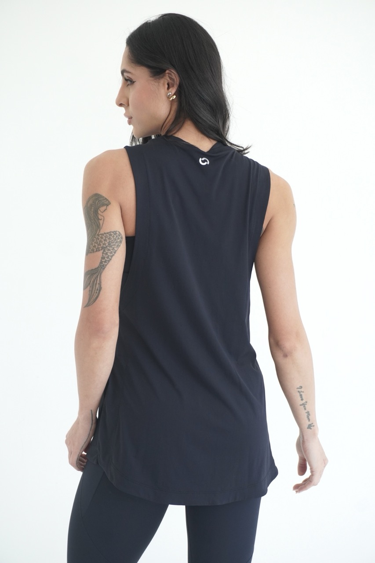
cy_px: 282
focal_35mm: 70
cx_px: 188
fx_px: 1102
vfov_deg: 28.7
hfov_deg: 19.3
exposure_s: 1/160
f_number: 5.6
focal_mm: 47
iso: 800
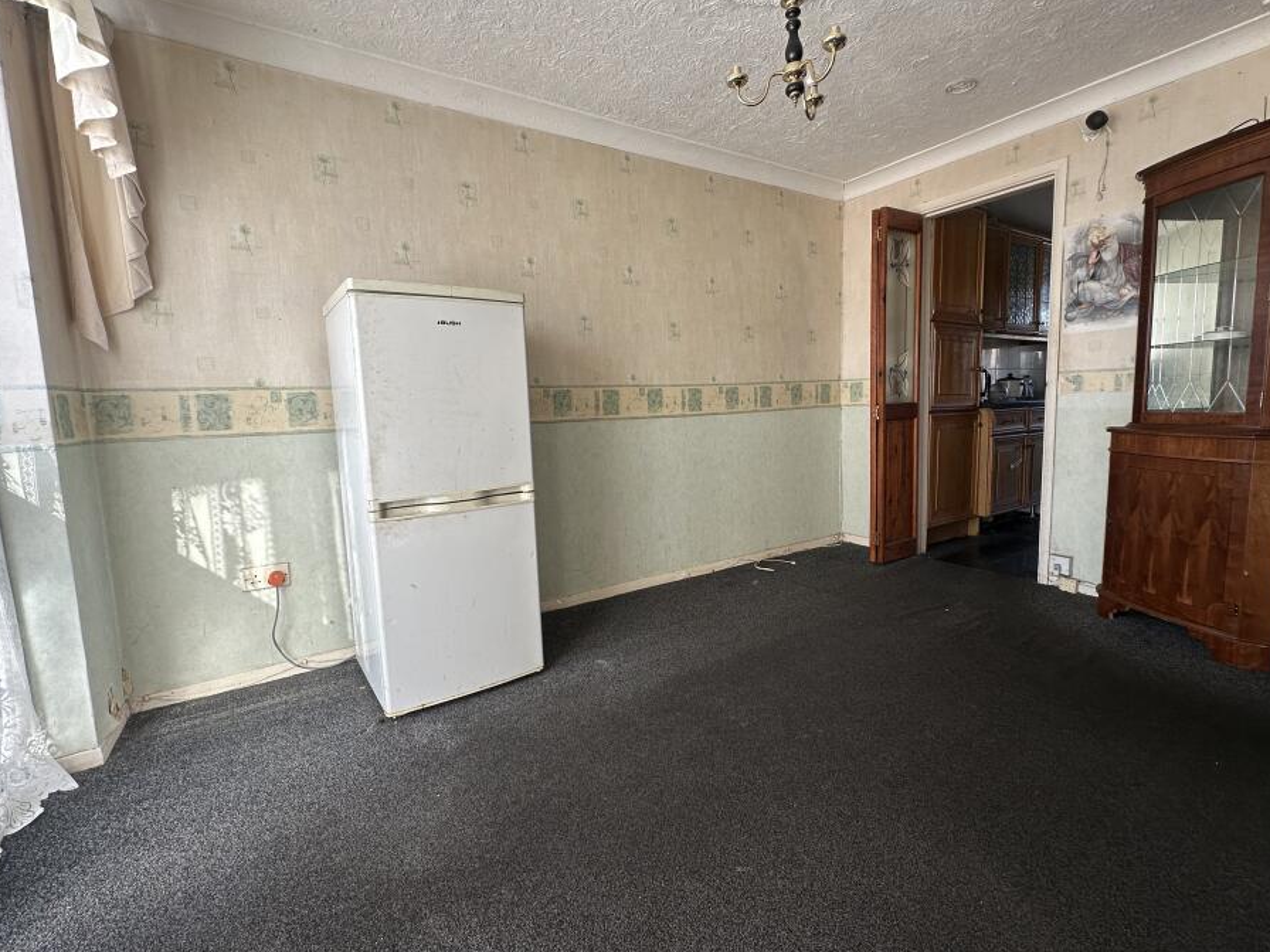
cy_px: 468
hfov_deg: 94.5
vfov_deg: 78.1
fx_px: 587
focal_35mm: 16
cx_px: 648
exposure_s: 1/99
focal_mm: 2.22
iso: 40
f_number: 2.2
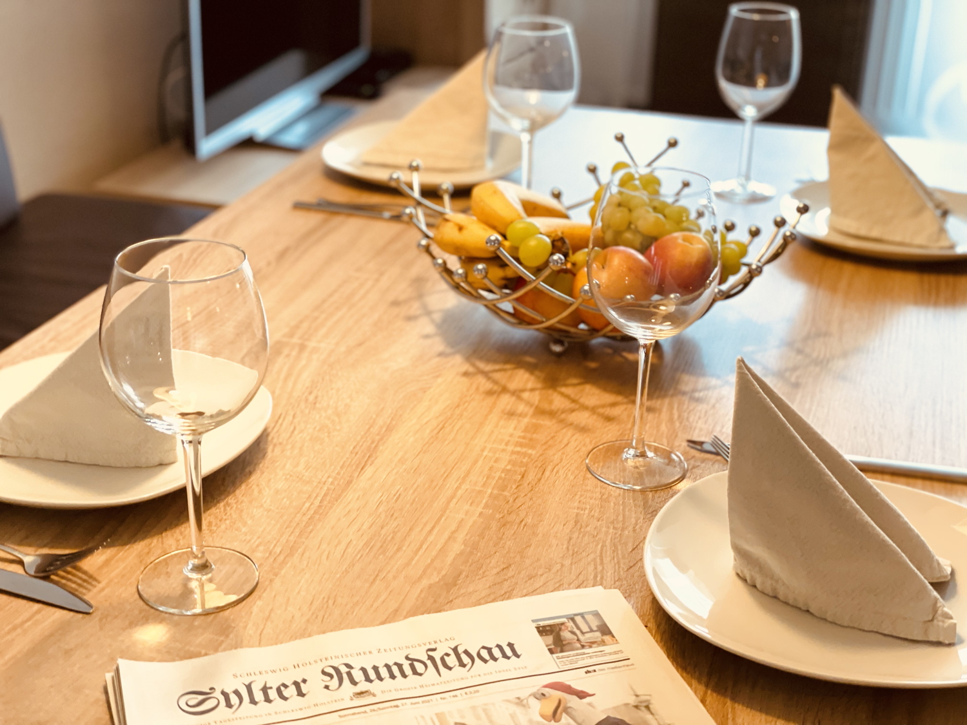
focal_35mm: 52
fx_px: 1453
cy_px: 362
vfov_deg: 28.0
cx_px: 484
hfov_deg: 36.8
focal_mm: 6
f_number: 2
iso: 125
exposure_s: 1/100
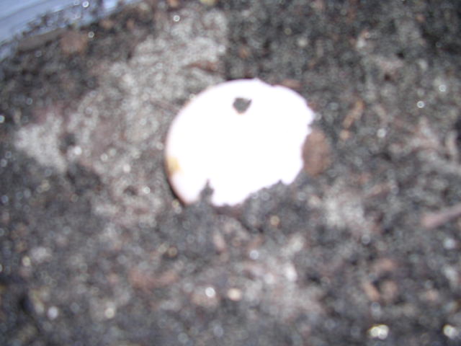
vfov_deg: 37.7
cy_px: 173
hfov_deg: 49.0
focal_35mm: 38
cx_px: 230
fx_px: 506
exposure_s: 1/60.1
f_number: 2.8
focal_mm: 5.8
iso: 100
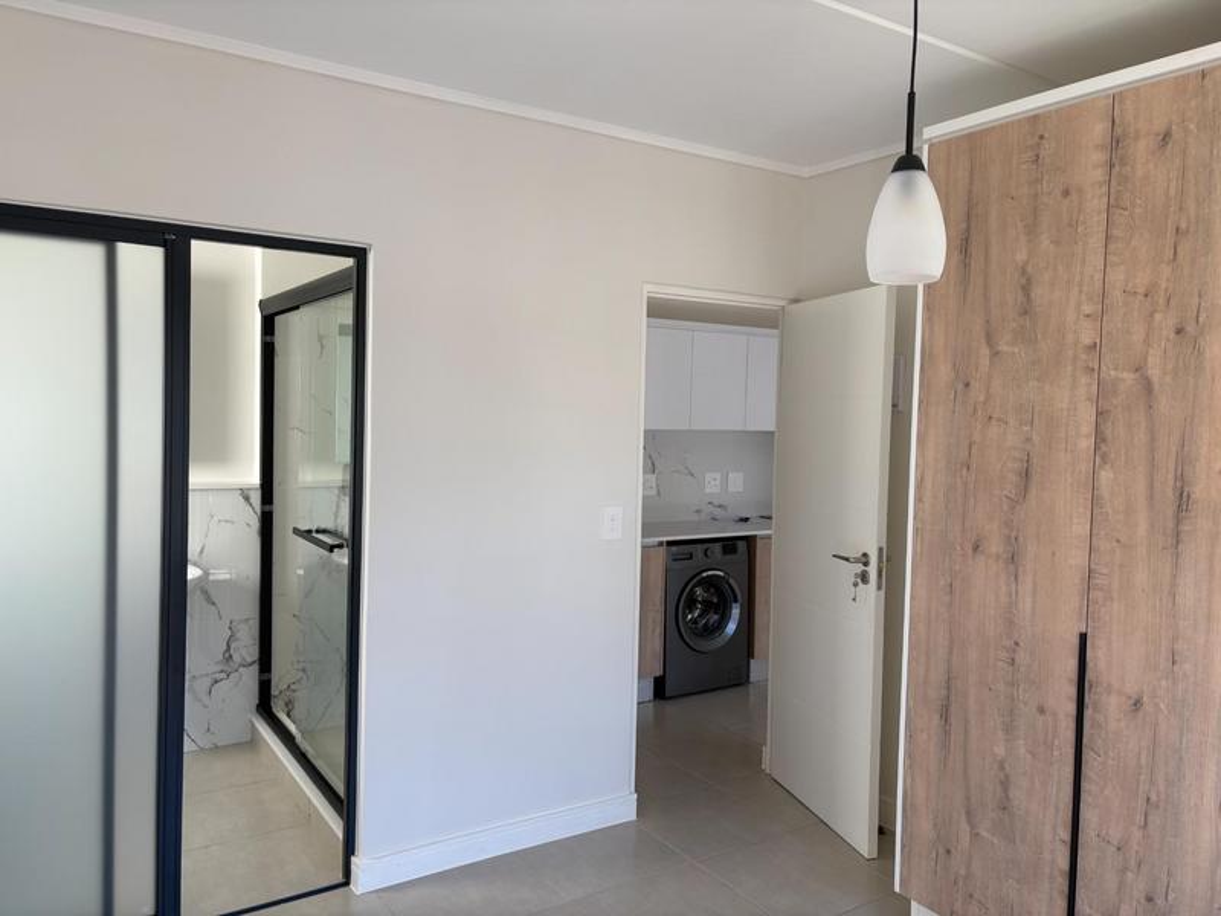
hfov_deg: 67.3
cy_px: 458
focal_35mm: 26
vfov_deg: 53.1
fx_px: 917
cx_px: 610
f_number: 1.6
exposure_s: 1/148
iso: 32
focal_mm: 5.96
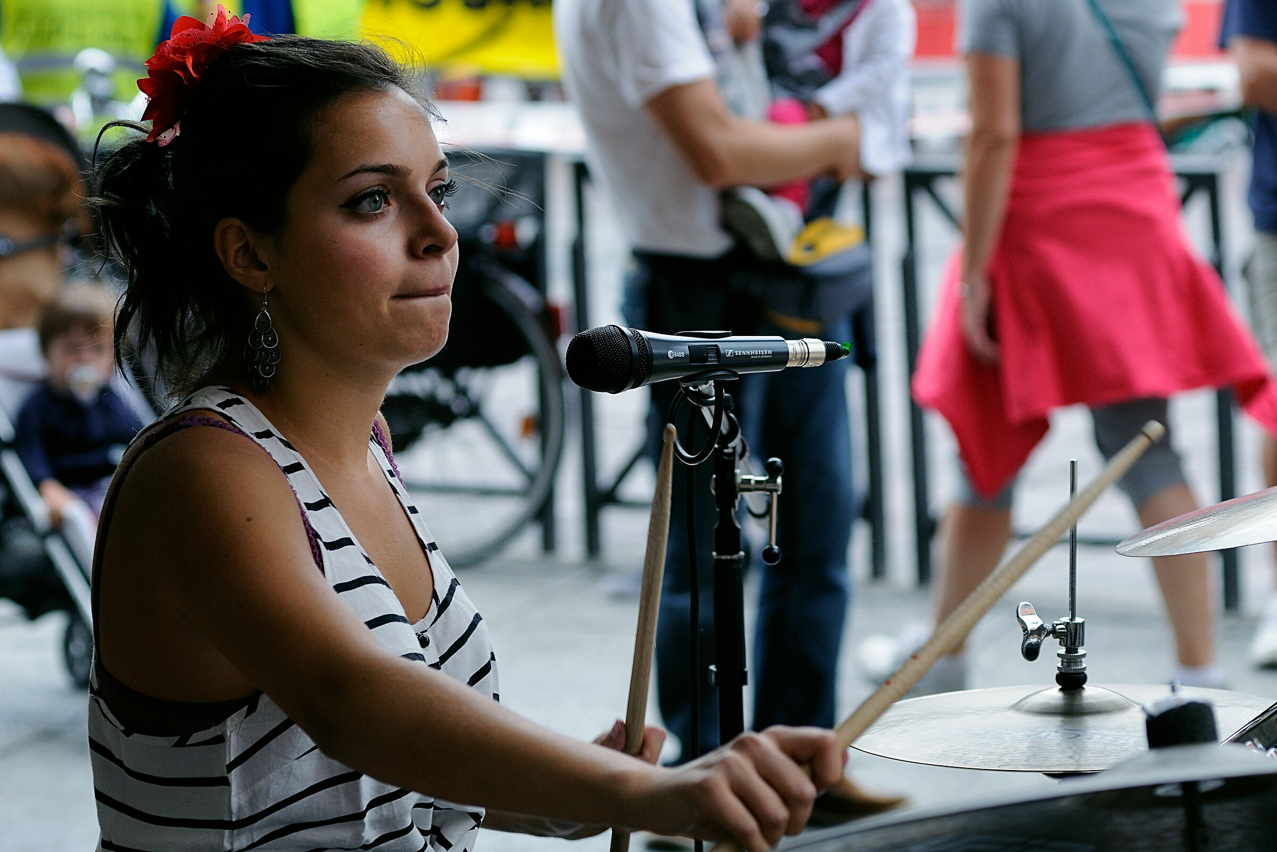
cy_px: 426
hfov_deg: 17.1
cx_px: 638
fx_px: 4256
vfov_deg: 11.4
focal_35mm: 120
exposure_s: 1/400
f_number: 4.5
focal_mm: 80
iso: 400
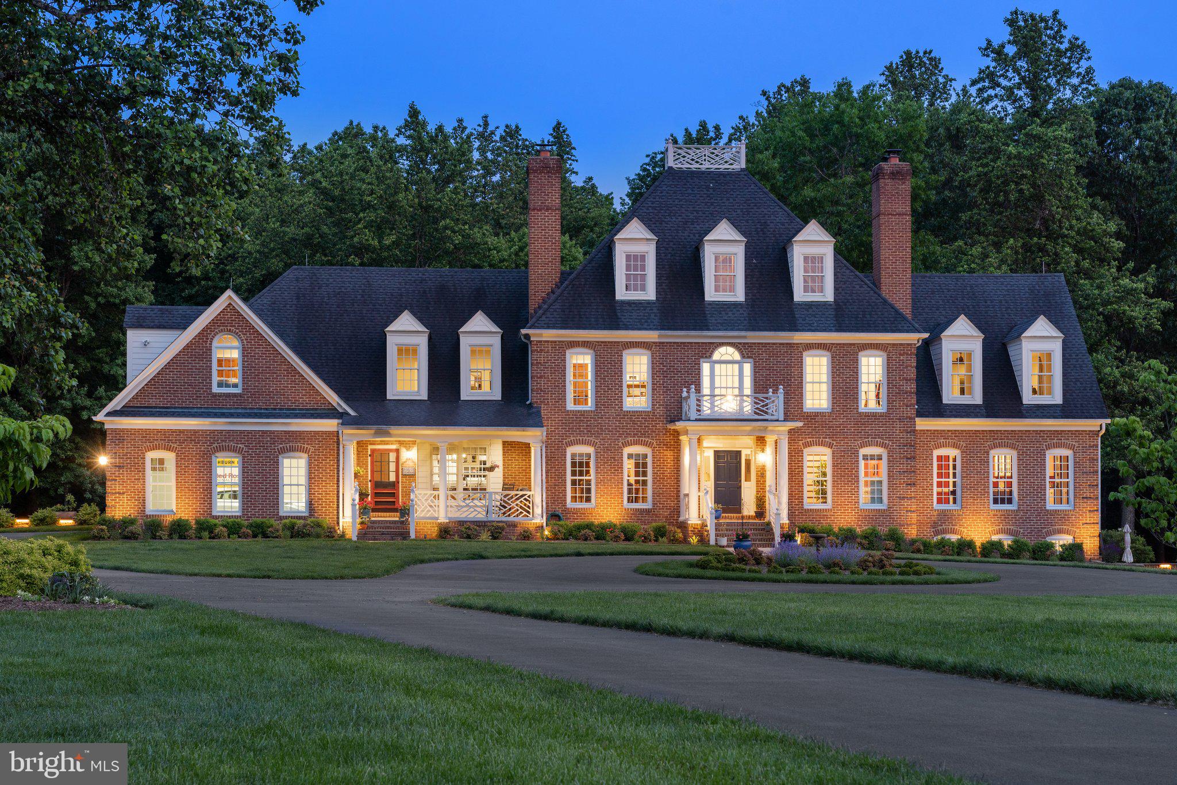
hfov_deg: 30.5
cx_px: 588
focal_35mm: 66
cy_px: 392
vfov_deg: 20.6
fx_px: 2158
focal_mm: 66
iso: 500
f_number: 8
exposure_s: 1/1.25
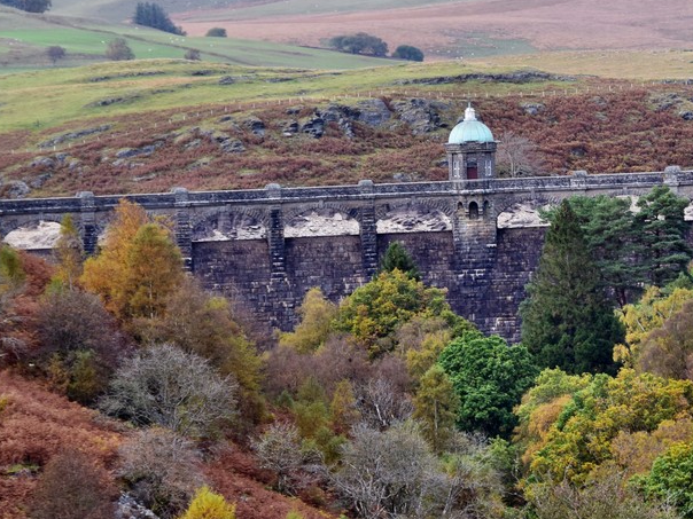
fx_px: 5103
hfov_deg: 7.8
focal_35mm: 255
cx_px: 469
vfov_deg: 5.8
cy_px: 238
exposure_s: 1/100
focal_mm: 95
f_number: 8
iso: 400
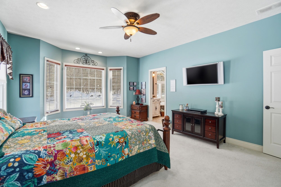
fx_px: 117
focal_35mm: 15
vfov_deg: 77.3
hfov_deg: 100.4
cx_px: 140
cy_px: 94
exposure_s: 1/1000
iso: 100
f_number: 4
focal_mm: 10
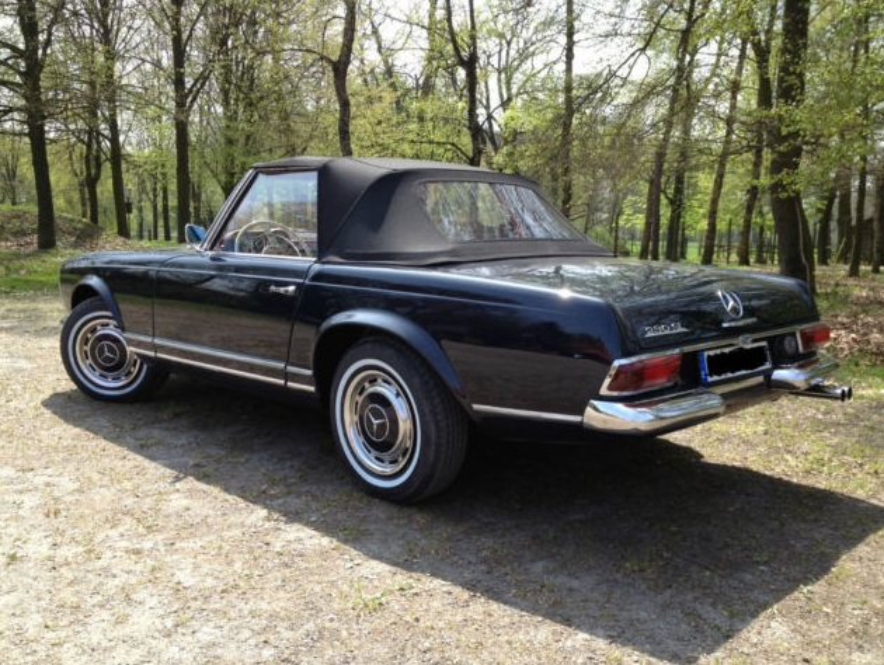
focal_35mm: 35
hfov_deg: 52.6
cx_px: 442
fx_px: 895
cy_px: 332
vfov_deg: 40.8
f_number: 2.4
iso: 50
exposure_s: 1/60
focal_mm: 4.28
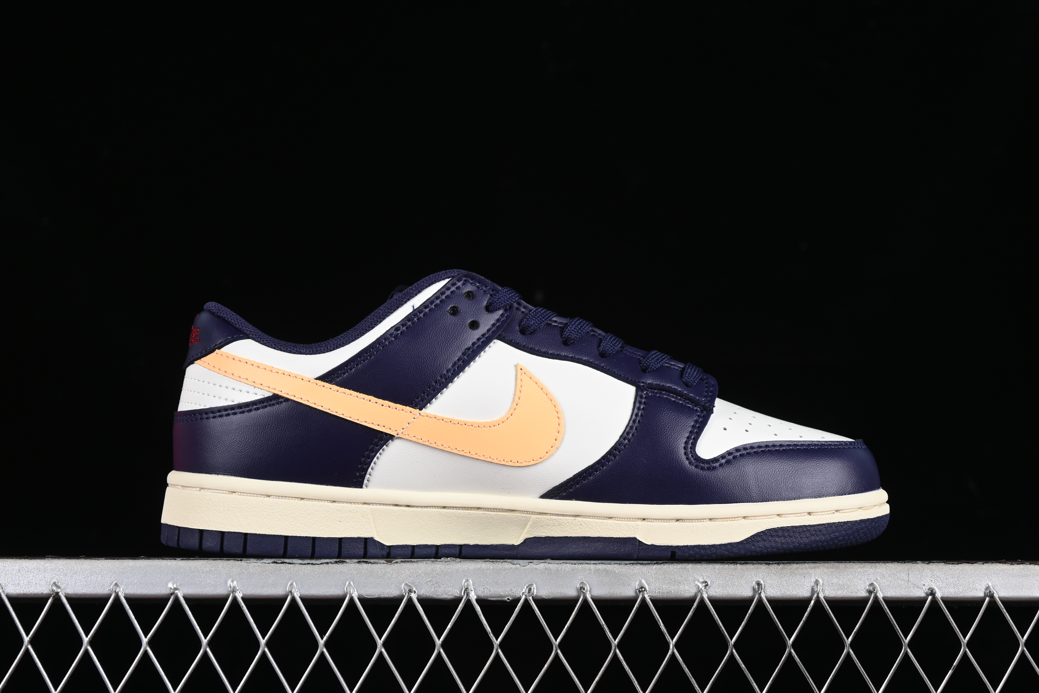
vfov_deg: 18.2
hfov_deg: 27.0
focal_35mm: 75
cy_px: 346
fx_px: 2164
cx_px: 520
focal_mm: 50
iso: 160
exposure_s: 1/60
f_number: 7.1
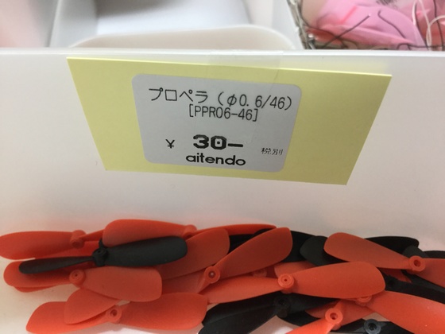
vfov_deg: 45.4
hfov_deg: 58.4
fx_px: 399
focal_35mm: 31
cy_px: 167
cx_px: 222
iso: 64
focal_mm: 3.3
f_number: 2.4
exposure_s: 1/30
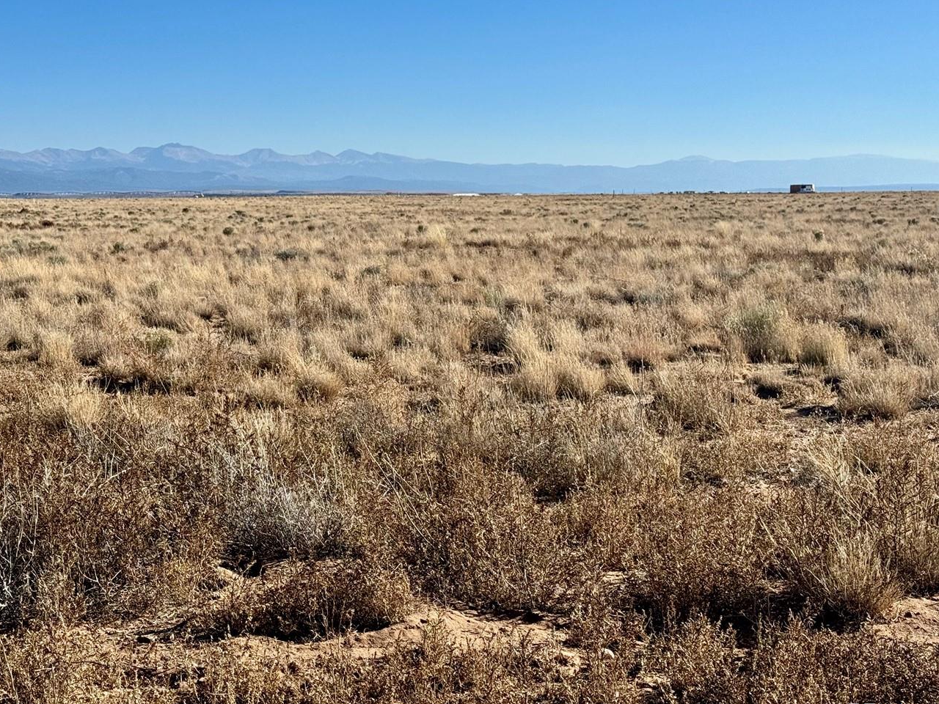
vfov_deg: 24.4
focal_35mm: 60
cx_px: 380
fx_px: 1628
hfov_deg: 32.1
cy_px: 287
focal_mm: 6.76
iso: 64
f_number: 1.78
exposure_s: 1/5848
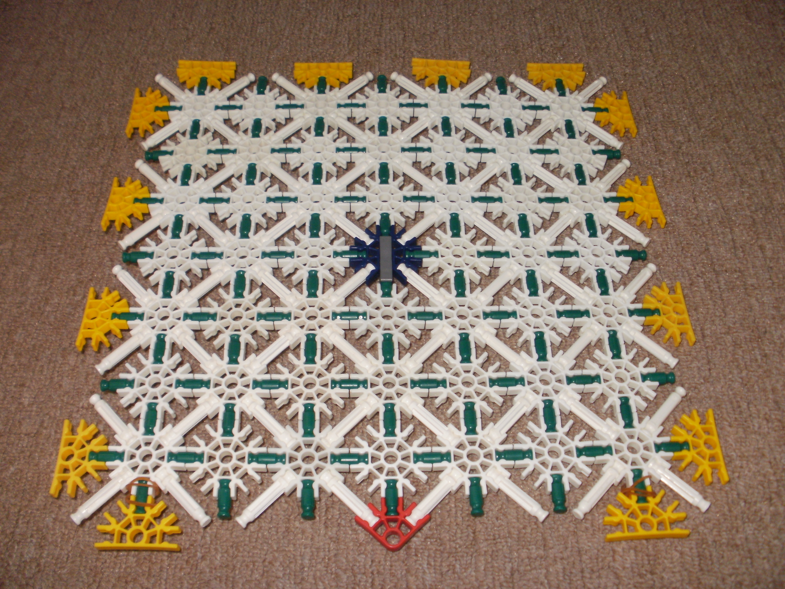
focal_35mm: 36
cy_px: 294
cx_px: 392
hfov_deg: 51.4
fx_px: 816
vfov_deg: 39.7
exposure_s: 1/30
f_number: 3.5
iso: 125
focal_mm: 6.3
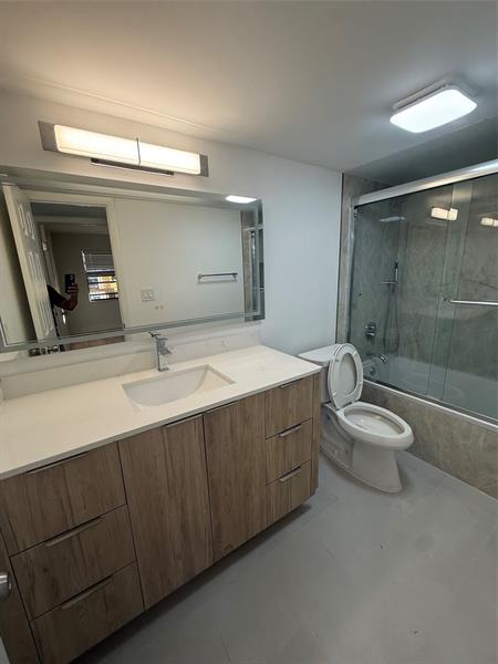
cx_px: 249
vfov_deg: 102.1
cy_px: 332
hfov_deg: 85.7
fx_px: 269
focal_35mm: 14
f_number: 2.2
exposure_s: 1/120
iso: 125
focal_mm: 2.22
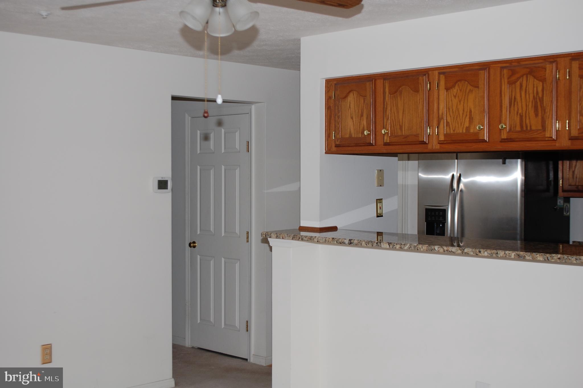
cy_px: 194
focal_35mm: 48
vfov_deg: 28.0
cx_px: 292
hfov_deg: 41.2
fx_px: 777
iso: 200
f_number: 5
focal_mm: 32
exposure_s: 1/60
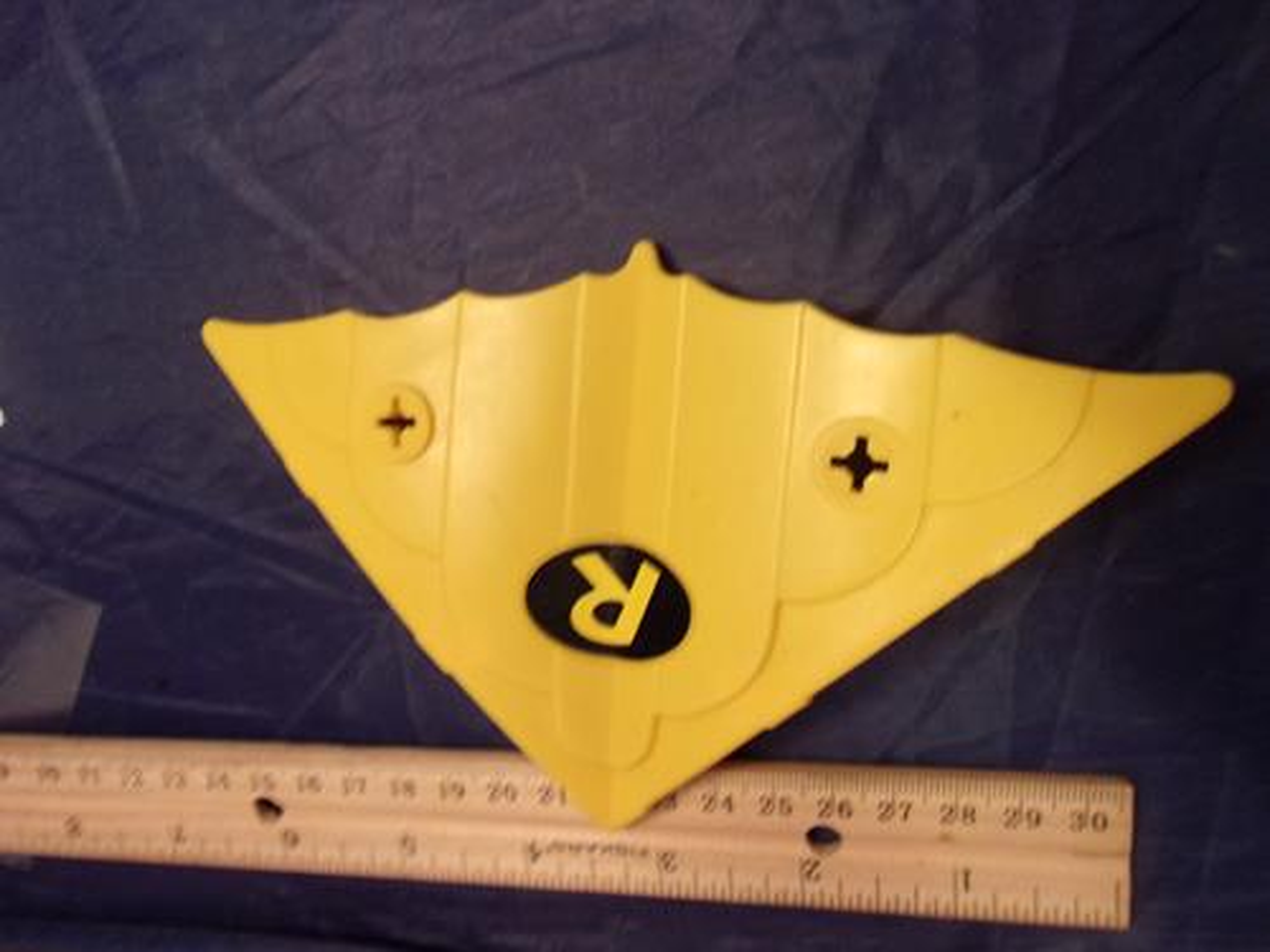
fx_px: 991
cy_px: 476
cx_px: 635
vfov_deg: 51.4
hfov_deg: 65.3
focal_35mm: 27
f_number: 3
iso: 240
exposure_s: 1/34
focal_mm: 4.9
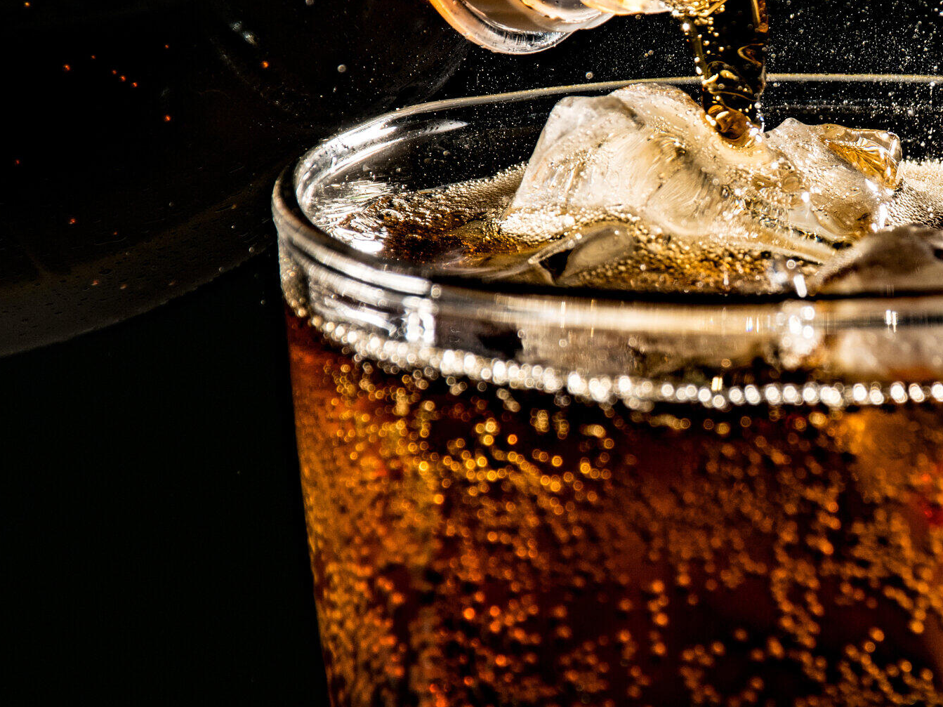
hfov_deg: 5.1
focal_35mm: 385
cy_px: 260
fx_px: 10487
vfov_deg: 3.9
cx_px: 804
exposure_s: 1/200
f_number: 13
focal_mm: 140
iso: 100
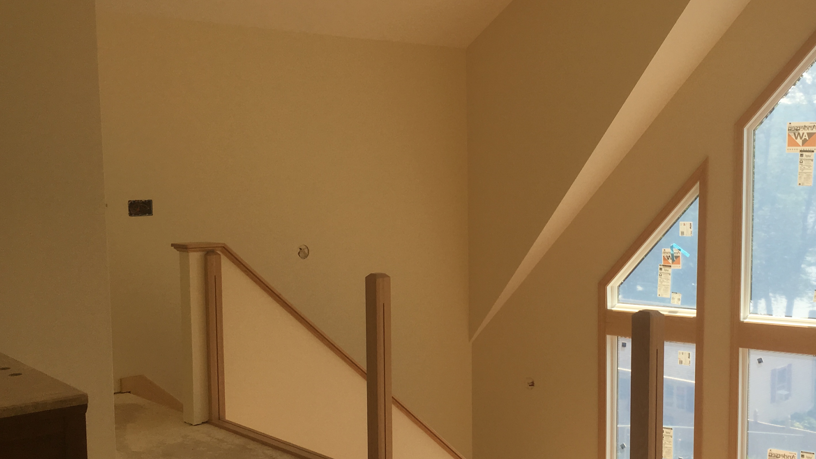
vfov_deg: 26.5
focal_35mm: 45
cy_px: 267
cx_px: 530
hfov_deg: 44.9
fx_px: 974
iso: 25
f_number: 2.2
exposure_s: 1/496
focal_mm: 4.15
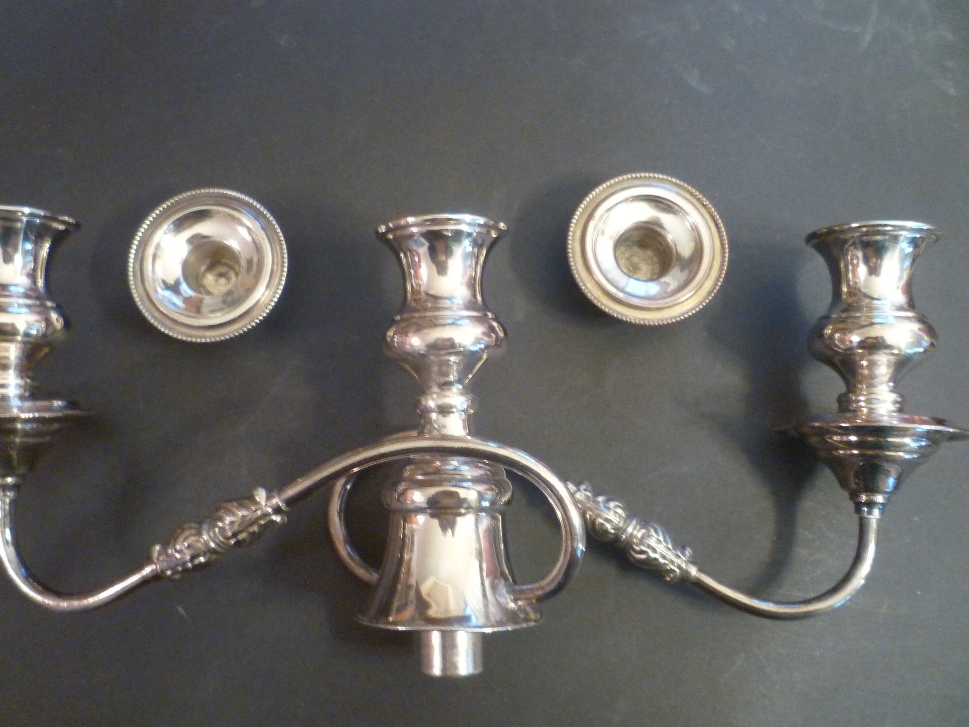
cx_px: 437
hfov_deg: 58.2
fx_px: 868
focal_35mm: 31
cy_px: 400
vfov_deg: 45.4
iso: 400
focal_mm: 5
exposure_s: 1/4
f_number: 2.8
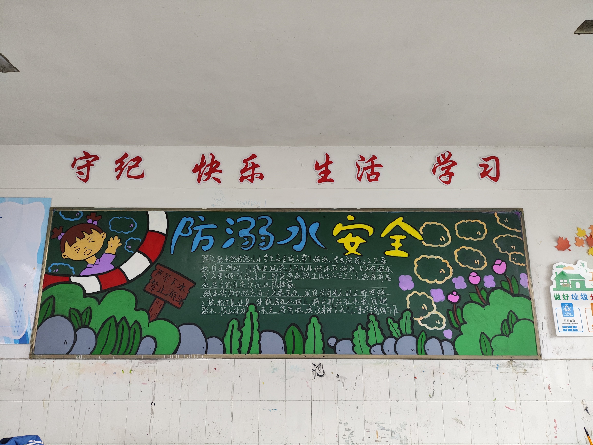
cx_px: 296
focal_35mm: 24
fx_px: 411
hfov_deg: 71.6
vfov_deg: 56.9
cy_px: 222
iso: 308
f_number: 1.8
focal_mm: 4.68
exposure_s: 1/33.3
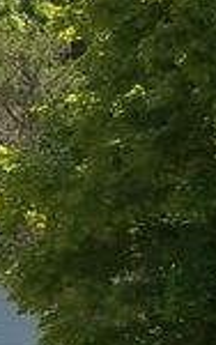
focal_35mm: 303
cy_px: 348
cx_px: -322
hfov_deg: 4.2
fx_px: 2848
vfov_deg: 6.9
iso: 80
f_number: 5
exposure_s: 1/200
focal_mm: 15.4
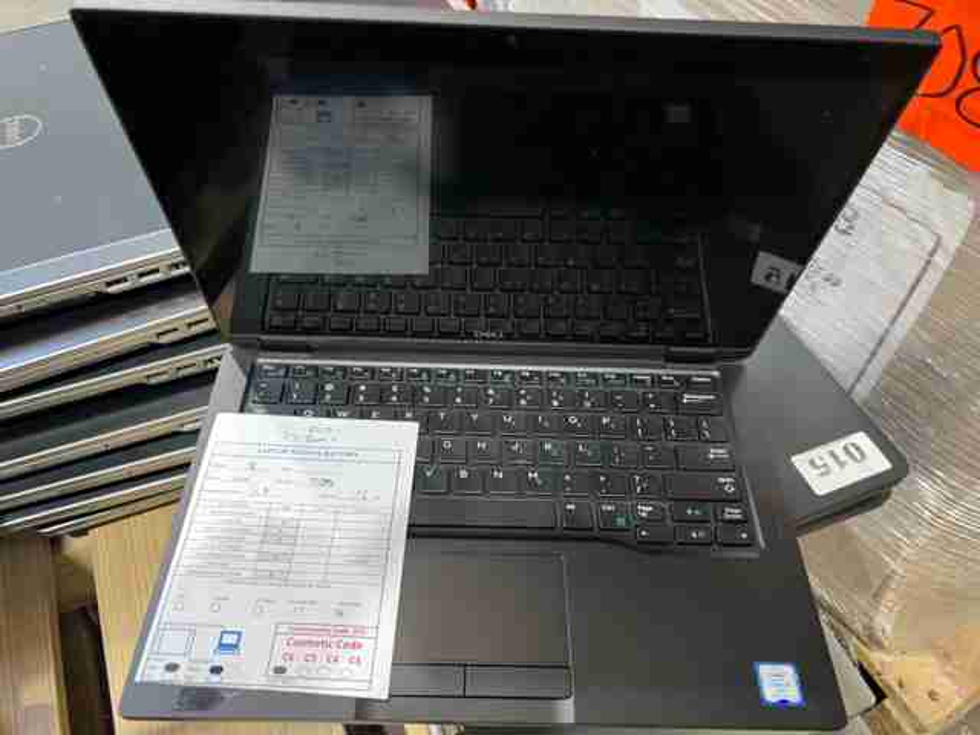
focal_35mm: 26
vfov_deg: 53.1
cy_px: 368
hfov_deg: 67.3
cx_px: 490
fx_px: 736
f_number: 1.5
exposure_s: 1/60
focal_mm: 5.7
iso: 160
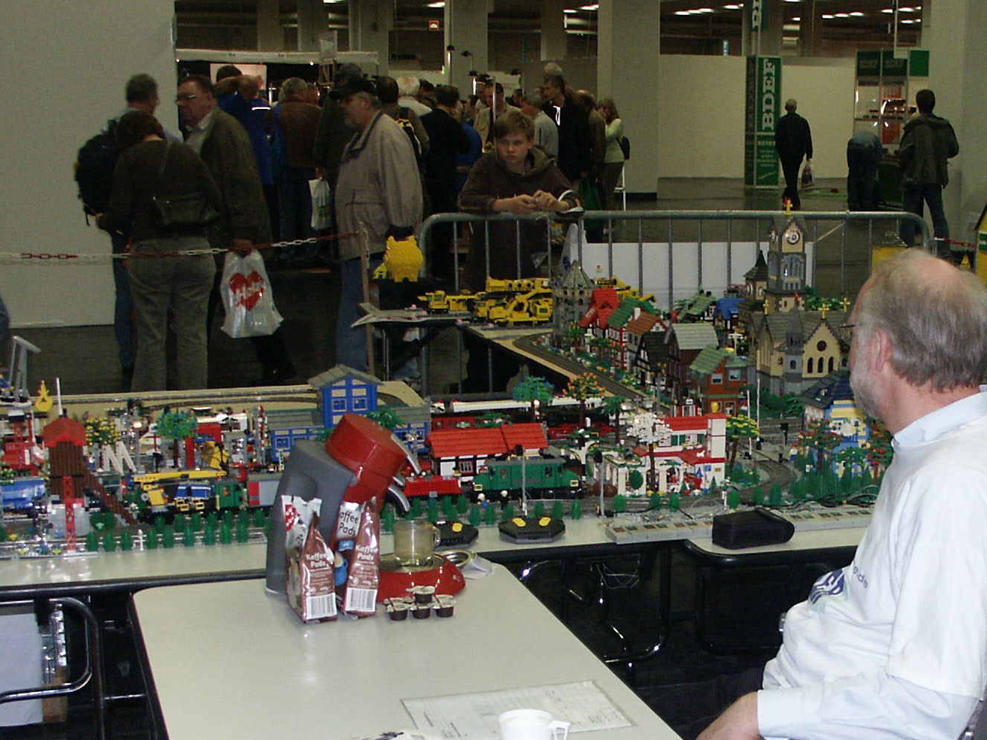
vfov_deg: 24.3
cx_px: 721
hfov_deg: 31.7
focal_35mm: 60
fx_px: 1711
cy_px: 506
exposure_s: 1/45
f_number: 2.8
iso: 200
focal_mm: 8.12
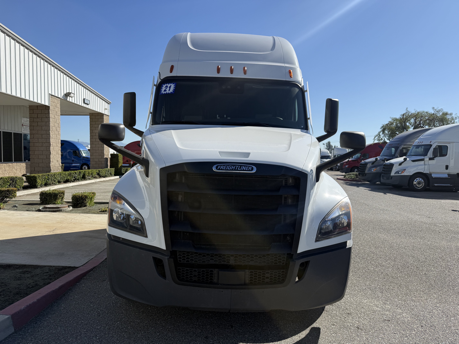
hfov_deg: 71.6
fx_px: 318
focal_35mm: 24
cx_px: 230
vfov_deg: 56.8
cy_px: 172
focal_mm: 6.76
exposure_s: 1/4975
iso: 80
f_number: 1.78
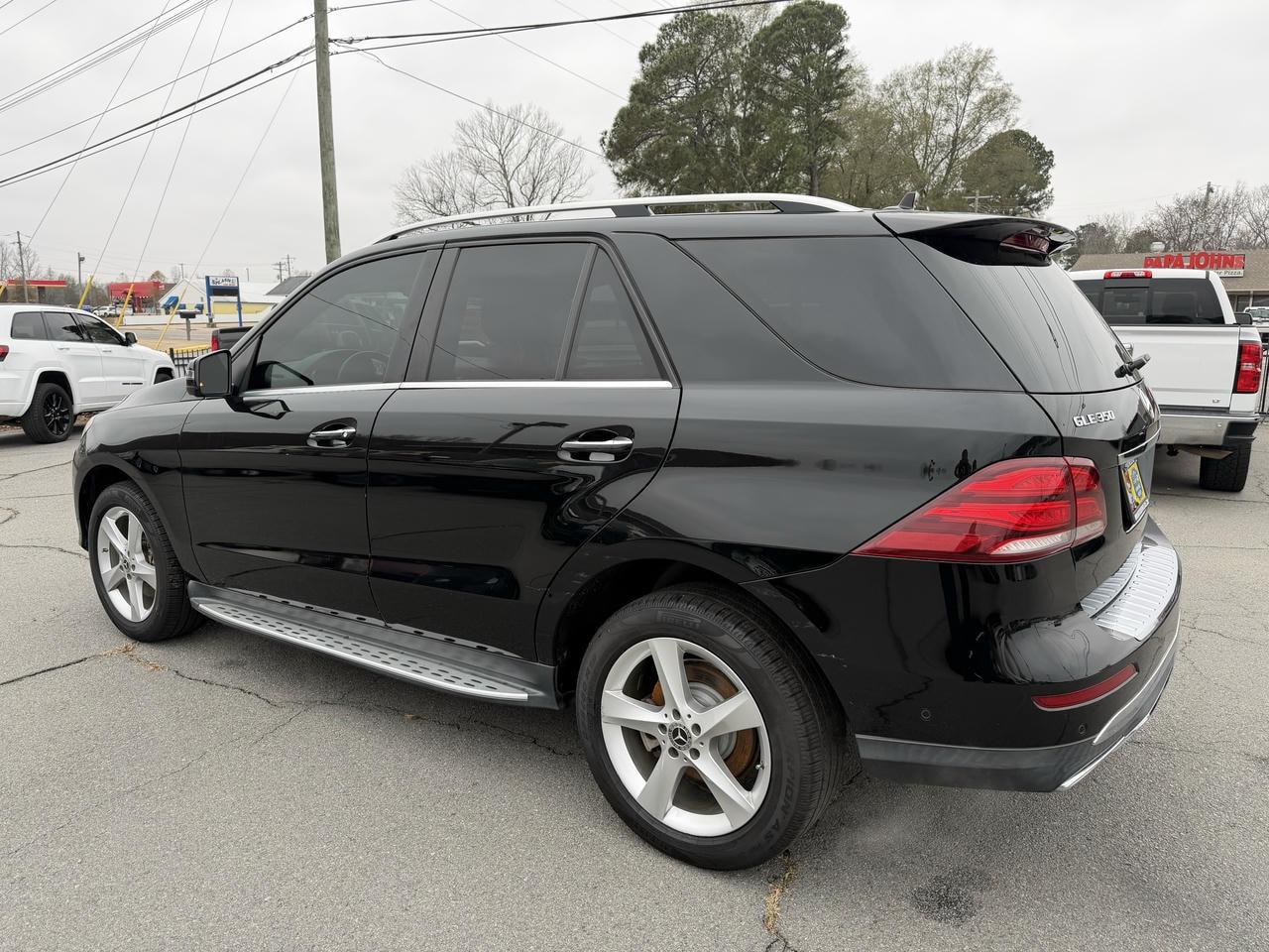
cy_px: 476
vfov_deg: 56.8
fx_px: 880
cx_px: 634
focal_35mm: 24
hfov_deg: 71.6
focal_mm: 6.76
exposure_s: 1/211
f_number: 1.78
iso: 80
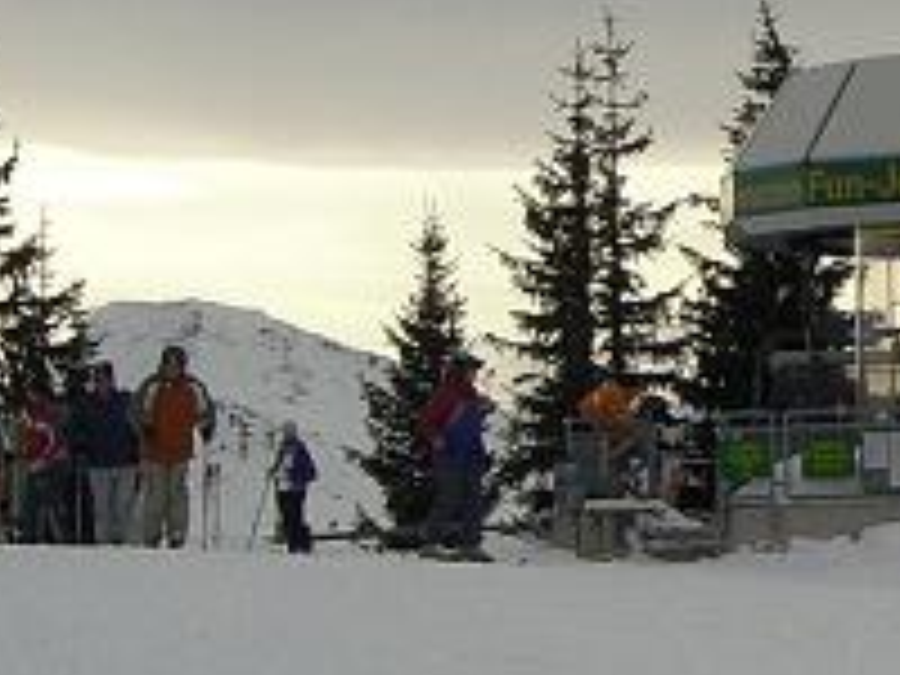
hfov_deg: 11.8
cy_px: 405
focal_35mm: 152
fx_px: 3952
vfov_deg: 9.8
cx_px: 1692
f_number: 4.4
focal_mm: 6.3
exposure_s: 1/1000
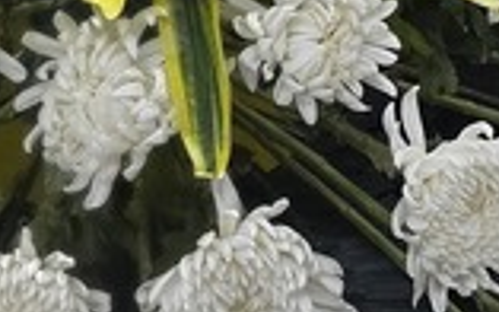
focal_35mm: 145
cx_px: 114
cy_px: -482
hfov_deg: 14.4
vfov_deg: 8.2
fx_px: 1971
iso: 160
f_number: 1.7
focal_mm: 6.3
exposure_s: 1/120
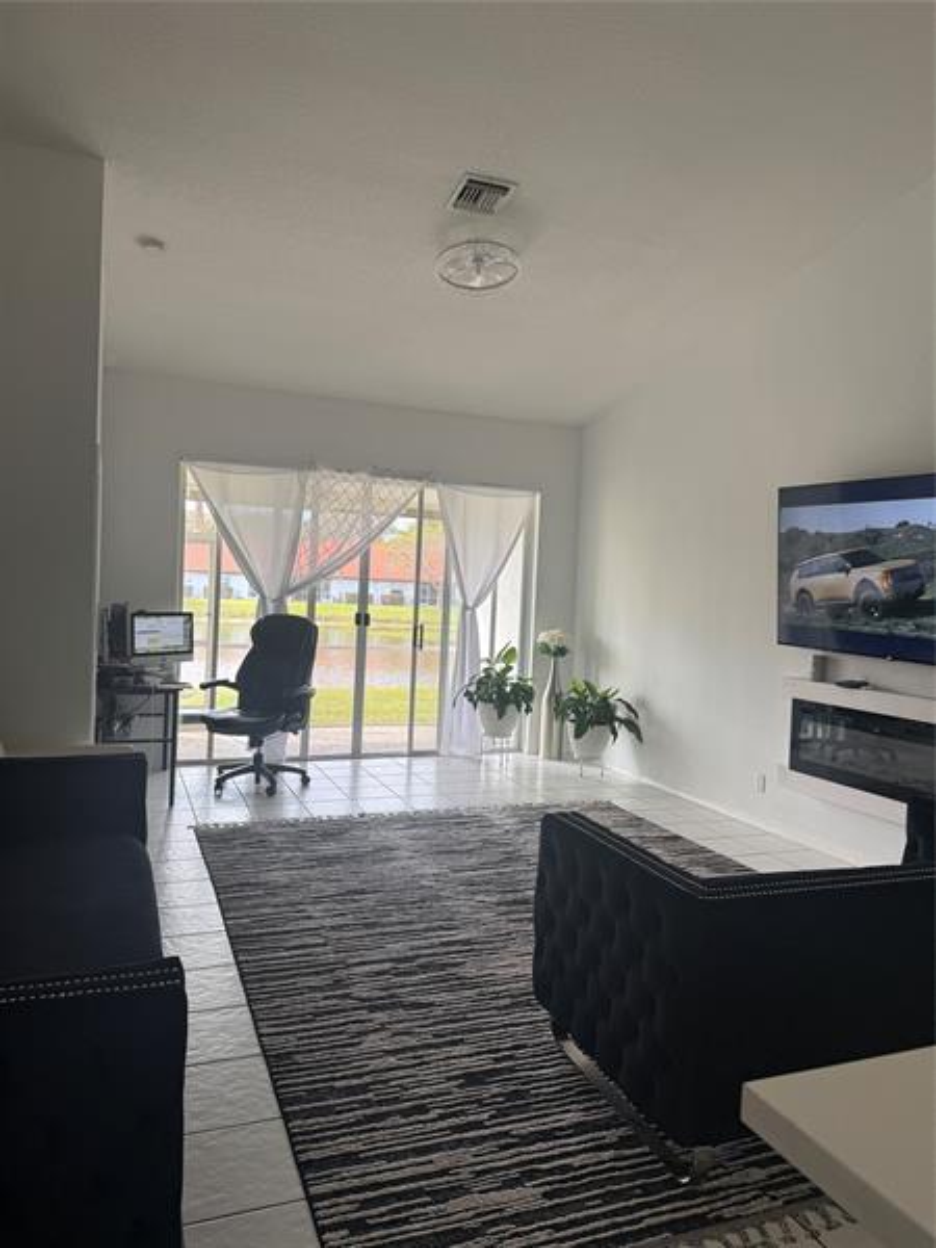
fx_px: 865
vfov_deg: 71.6
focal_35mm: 24
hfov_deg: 56.8
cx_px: 468
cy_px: 624
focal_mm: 6.76
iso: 100
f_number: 1.78
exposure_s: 1/154
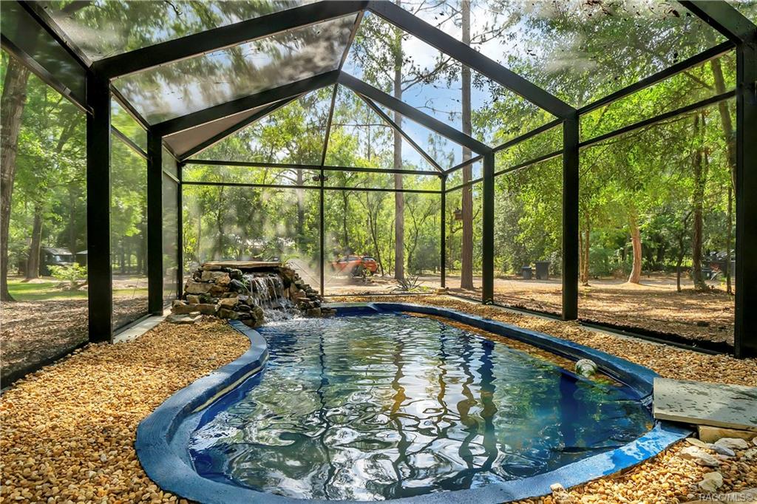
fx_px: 378
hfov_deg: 90.0
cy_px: 252
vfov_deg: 67.3
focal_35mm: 18
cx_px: 378
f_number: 8
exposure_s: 1/100
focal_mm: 12
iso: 320
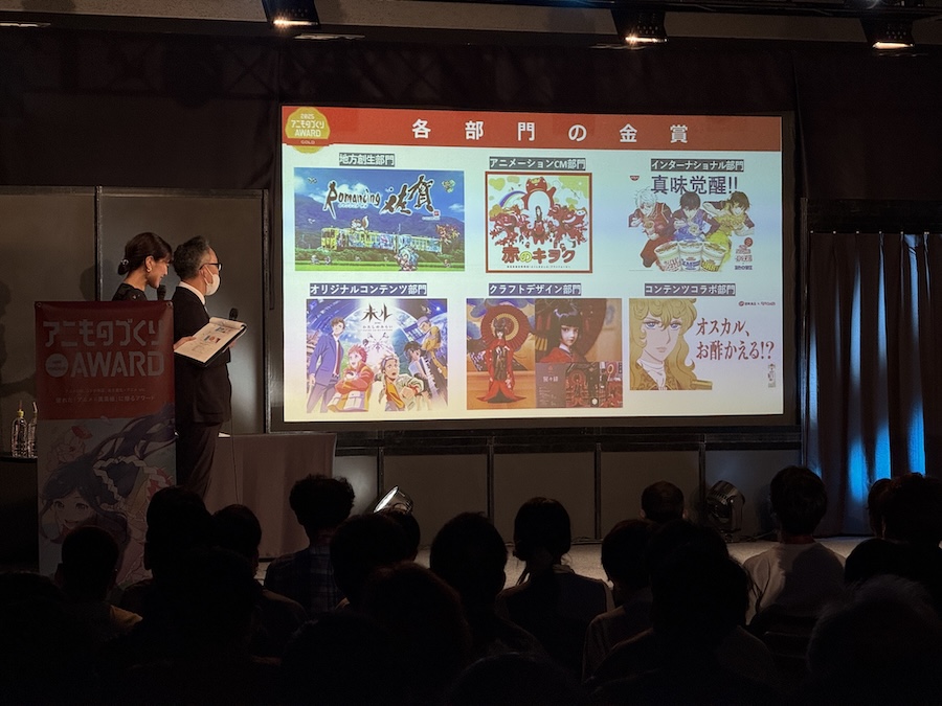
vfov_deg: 12.3
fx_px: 3266
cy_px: 353
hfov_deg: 16.4
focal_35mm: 120
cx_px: 471
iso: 160
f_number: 2.8
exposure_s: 1/122
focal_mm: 15.66
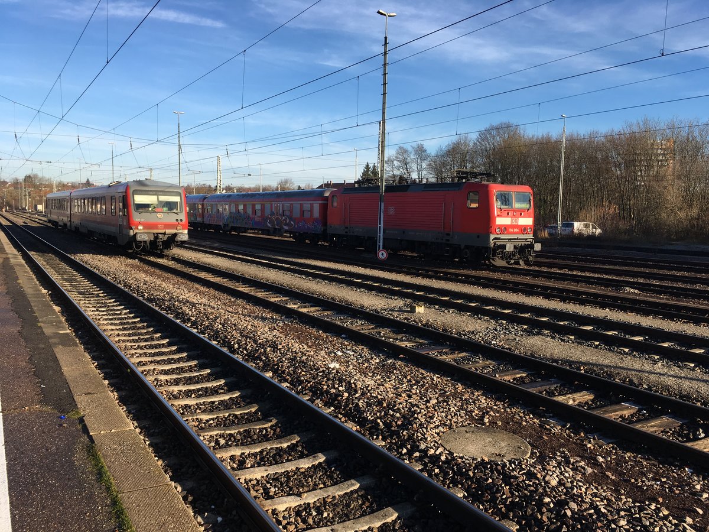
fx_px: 594
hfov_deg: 61.7
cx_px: 354
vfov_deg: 48.2
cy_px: 266
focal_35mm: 29
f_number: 2.2
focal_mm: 4.15
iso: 25
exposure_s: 1/927
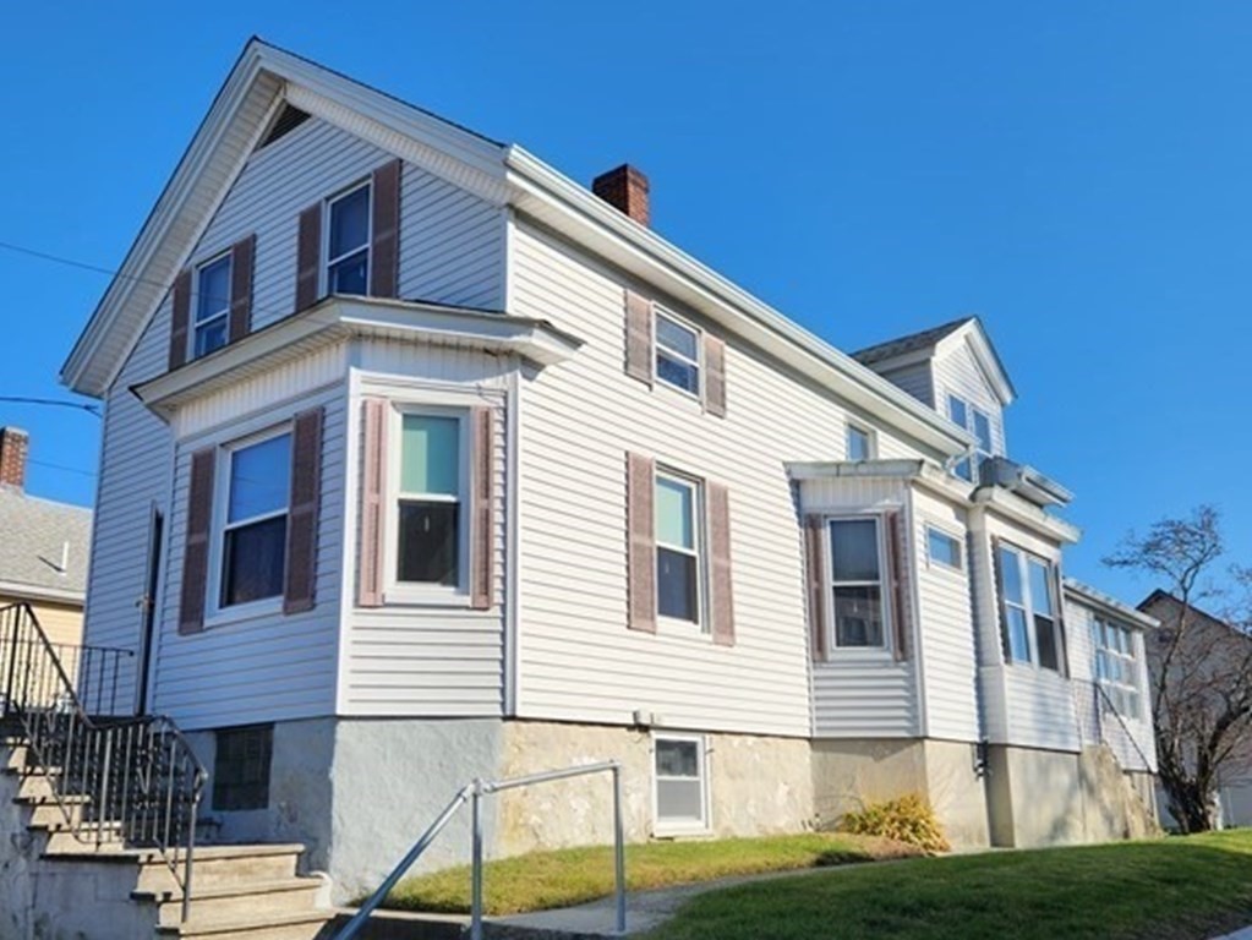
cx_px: 626
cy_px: 470
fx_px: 832
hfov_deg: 73.9
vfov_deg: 58.9
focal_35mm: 23
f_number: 1.8
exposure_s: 1/2339
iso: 20
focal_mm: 5.4
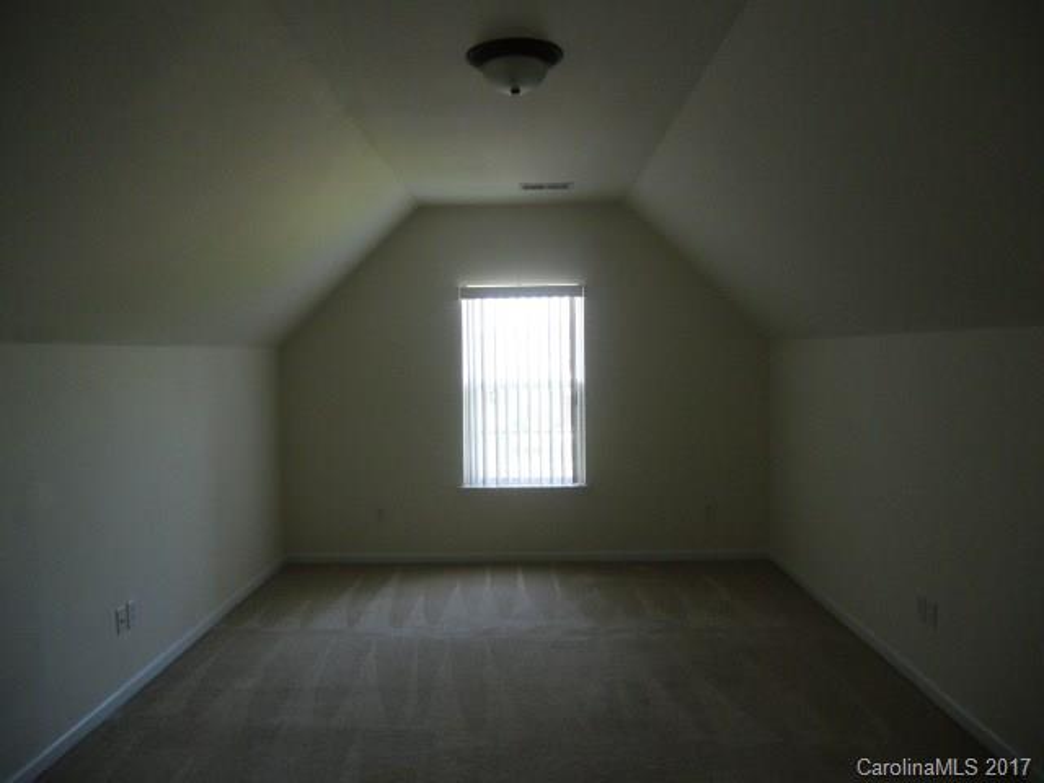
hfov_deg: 65.3
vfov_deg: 51.4
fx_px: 814
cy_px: 392
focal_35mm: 27
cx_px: 522
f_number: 3.2
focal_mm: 4.9
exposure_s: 1/80
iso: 200
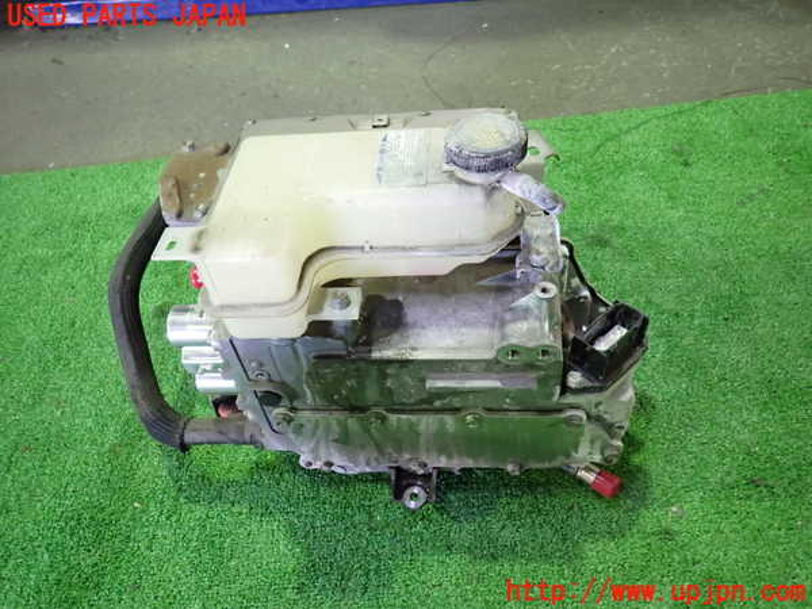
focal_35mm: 25
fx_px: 586
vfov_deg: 54.9
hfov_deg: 69.4
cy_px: 304
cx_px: 406
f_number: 2
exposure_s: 1/30
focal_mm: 4.5
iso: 500
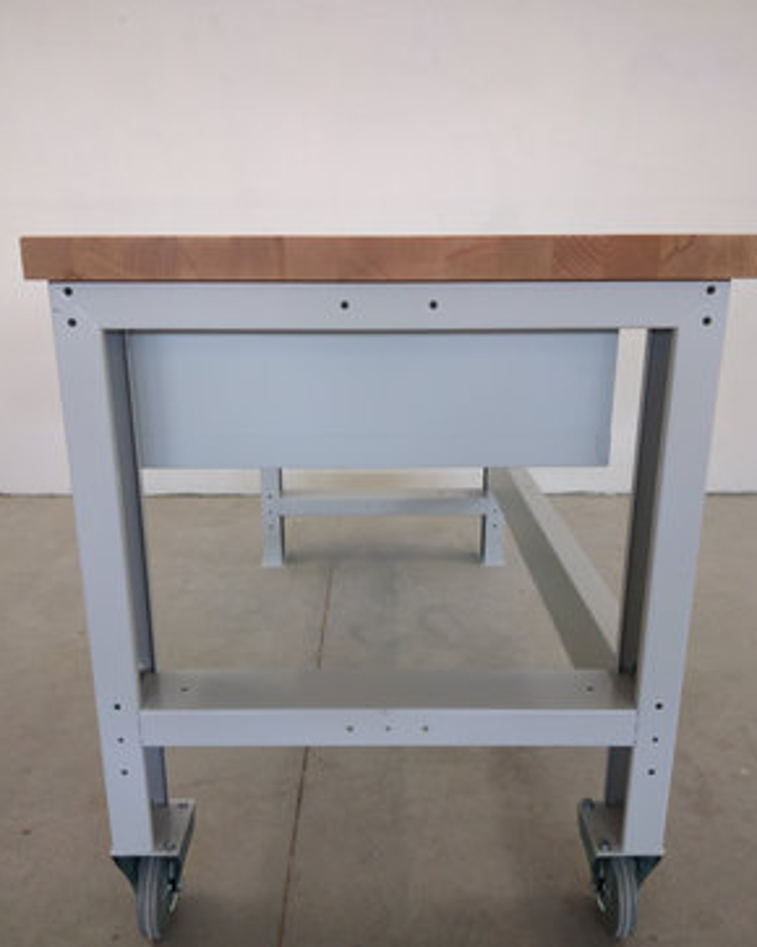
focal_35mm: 28
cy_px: 506
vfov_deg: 62.2
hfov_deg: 51.5
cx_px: 381
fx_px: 785
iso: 170
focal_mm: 3.6
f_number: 1.8
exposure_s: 1/25
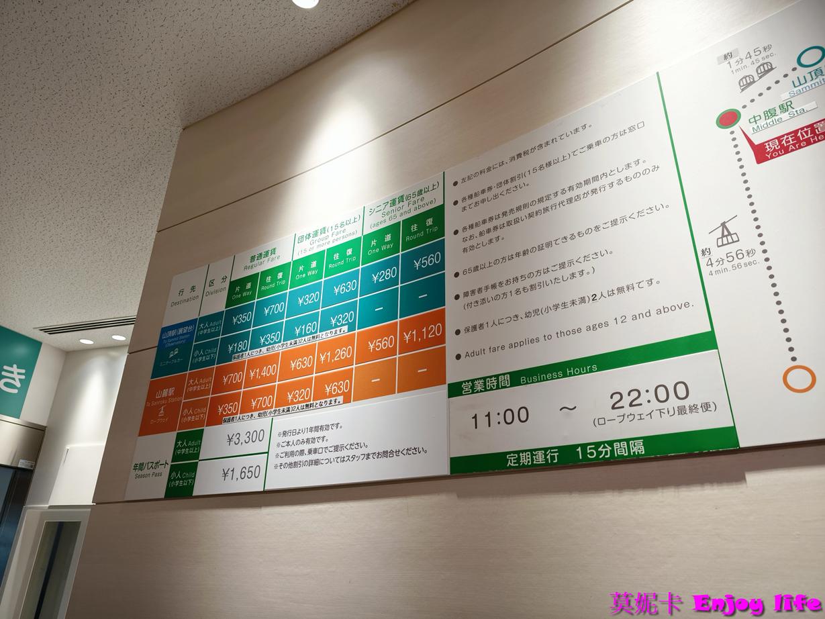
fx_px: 548
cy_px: 310
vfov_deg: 58.9
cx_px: 412
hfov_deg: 73.9
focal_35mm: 23
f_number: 1.6
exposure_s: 1/120
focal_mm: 6.57
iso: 250
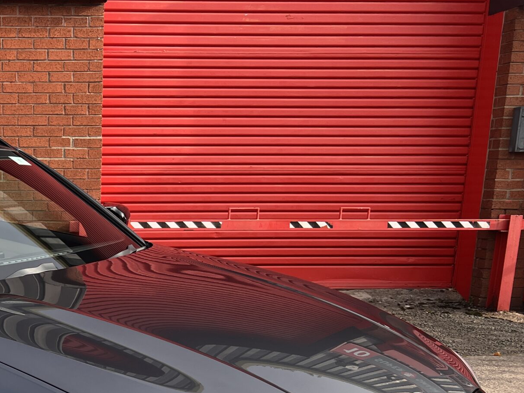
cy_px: 382
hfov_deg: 32.3
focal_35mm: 55
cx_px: 6
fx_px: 833
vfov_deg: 25.4
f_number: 1.5
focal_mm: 5.7
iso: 50
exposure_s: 1/2045
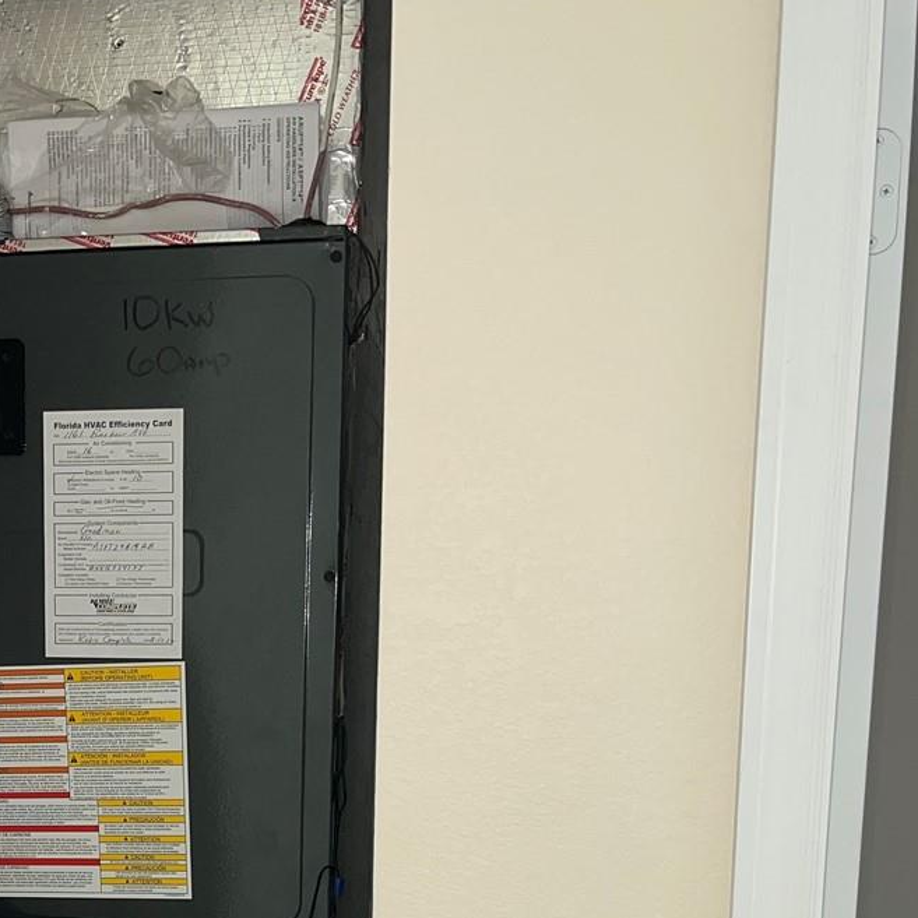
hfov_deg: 29.4
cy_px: 827
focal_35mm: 56
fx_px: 1680
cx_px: 105
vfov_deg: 29.3
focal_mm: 5.1
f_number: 1.6
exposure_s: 1/49
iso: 50
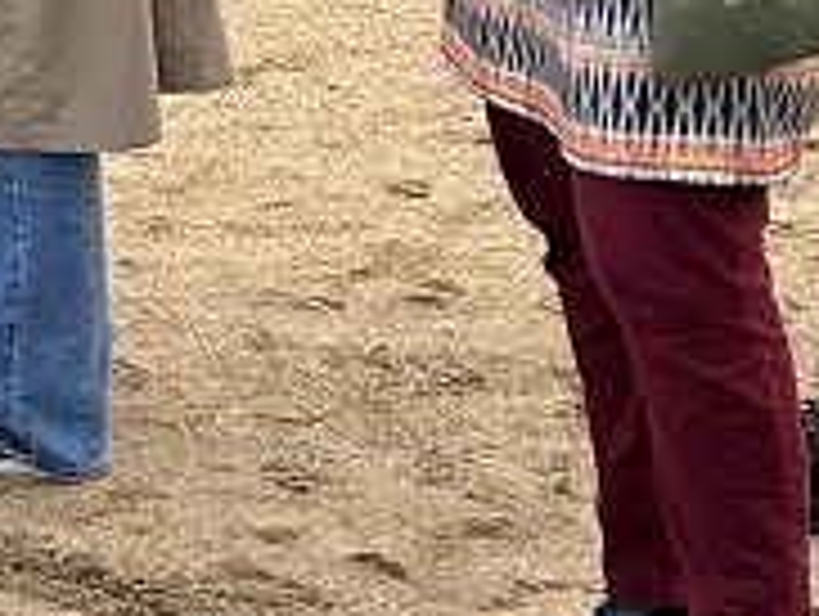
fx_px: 4051
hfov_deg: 10.8
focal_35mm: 171
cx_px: -644
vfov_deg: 8.3
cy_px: -531
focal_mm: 5.7
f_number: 1.5
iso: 50
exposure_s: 1/3460
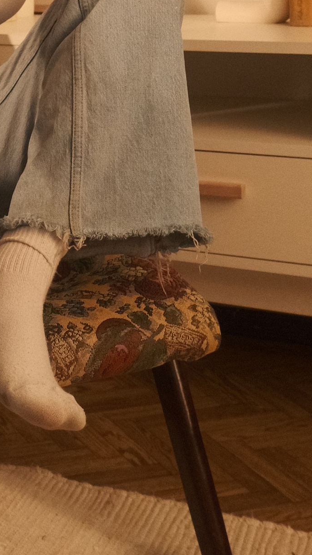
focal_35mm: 76
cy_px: 53
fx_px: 1117
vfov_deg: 26.9
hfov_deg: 15.2
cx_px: -84
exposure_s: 1/500
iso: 2500
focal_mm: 15
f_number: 4.5
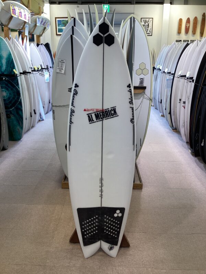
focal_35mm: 31
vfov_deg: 58.4
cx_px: 103
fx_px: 246
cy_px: 137
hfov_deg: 45.4
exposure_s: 1/50
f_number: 2.4
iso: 50
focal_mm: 3.3
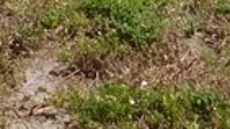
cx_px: -11
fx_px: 1450
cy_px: -300
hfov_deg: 9.0
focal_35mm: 238
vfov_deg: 4.8
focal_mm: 5.3
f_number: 6.4
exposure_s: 1/400
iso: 125
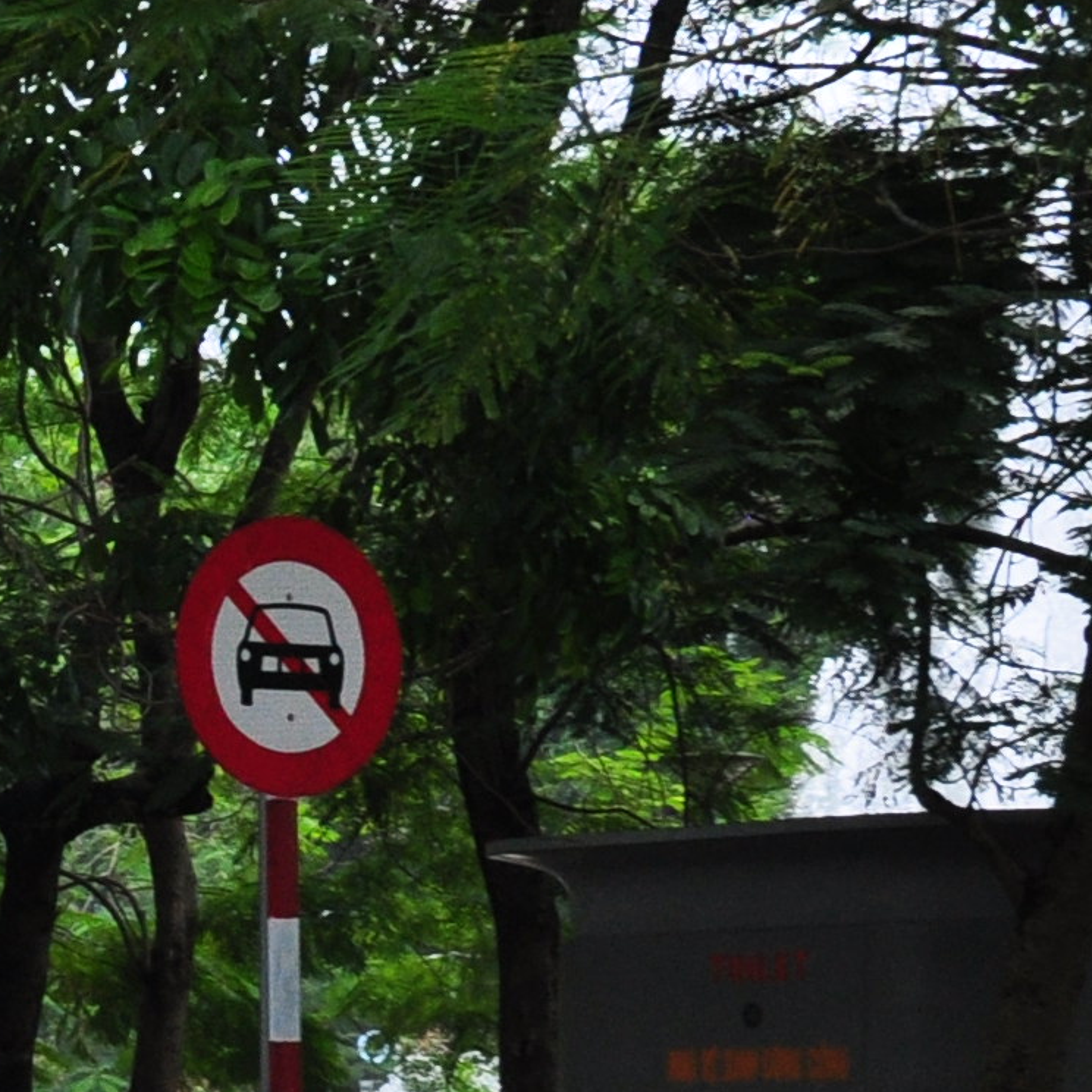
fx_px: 6547
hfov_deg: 8.7
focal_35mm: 183
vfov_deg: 9.4
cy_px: 1227
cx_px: -1550
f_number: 6.3
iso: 500
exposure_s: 1/500
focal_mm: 25
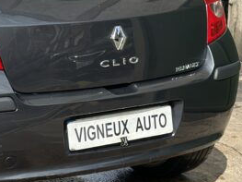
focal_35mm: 146
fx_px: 1020
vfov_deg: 10.1
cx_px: -57
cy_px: 48
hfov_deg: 13.1
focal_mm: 6.86
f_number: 1.78
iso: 64
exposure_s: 1/1880
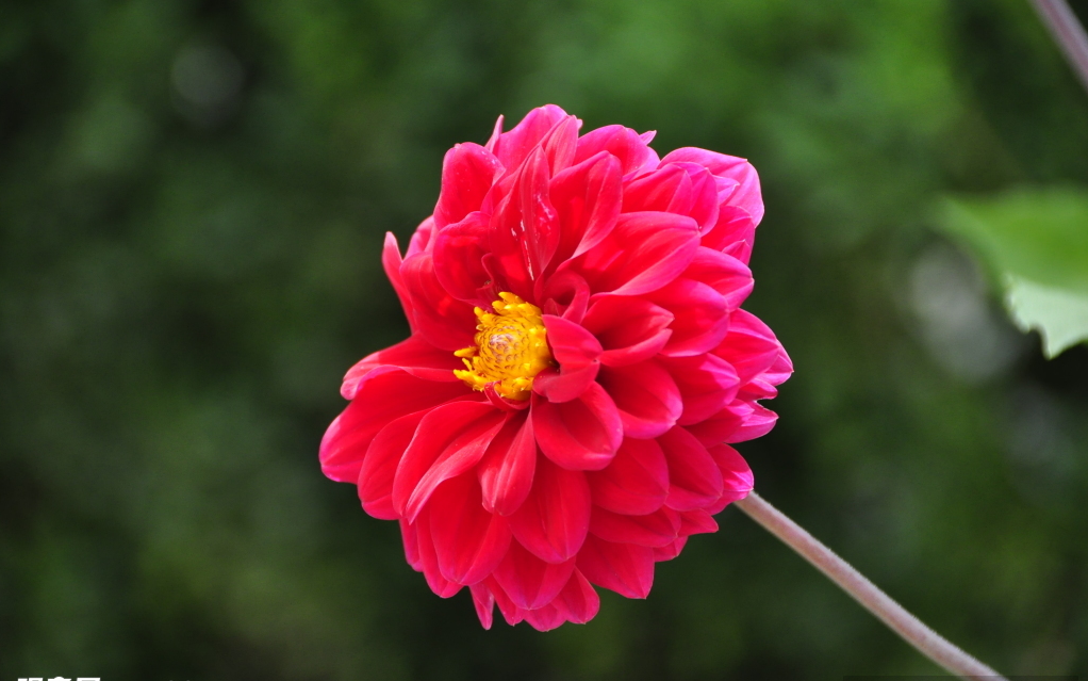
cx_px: 544
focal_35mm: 306
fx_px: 9074
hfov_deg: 6.9
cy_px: 345
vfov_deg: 4.3
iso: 1000
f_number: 5.6
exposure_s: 1/1000
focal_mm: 200
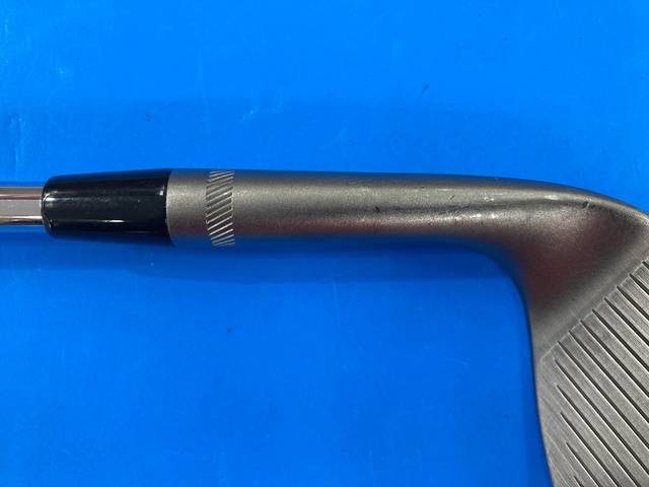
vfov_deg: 49.7
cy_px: 244
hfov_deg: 63.4
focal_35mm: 28
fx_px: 525
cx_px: 324
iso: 80
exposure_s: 1/50
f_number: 1.8
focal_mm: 3.99
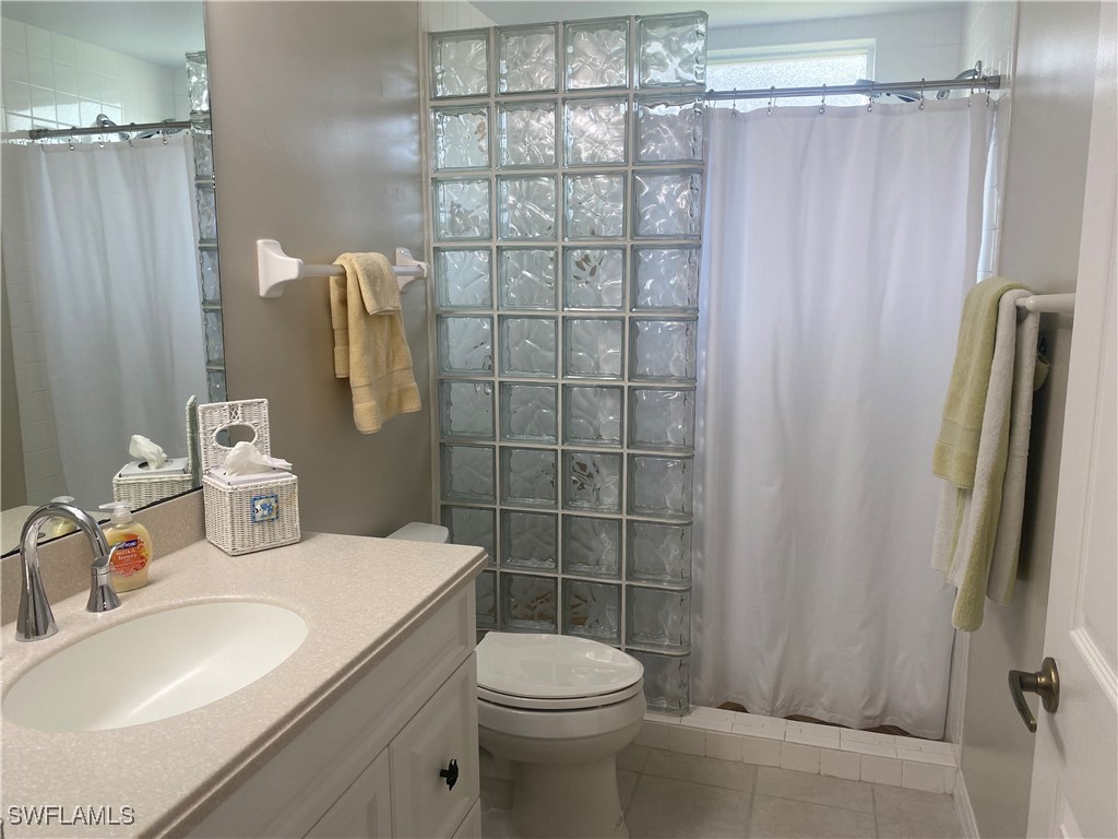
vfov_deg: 53.1
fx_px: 840
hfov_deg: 67.3
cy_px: 420
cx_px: 559
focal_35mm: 26
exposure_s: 1/120
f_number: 1.8
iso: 80
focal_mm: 4.25
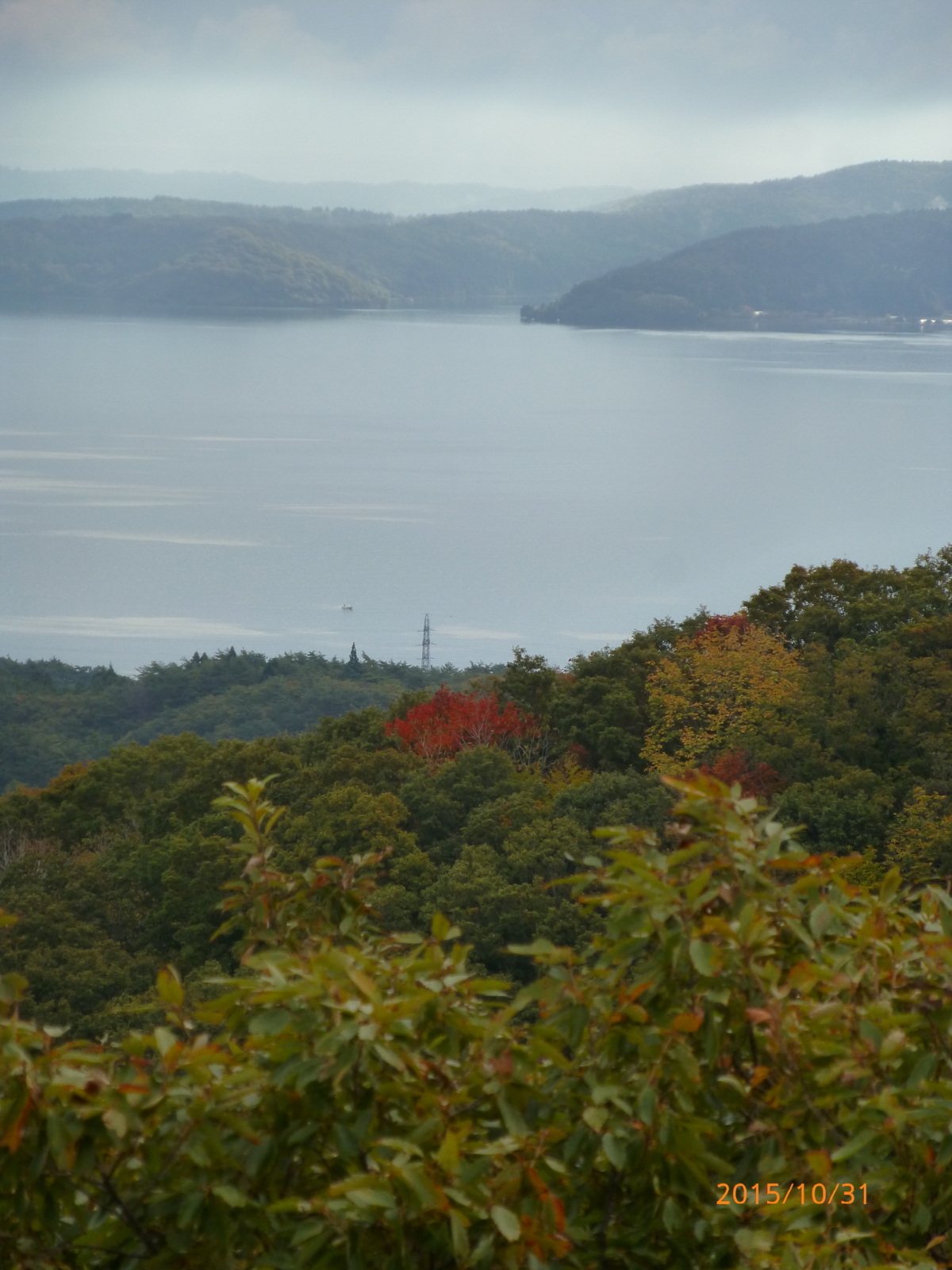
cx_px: 476
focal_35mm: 249
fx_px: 9131
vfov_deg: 8.0
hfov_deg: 6.0
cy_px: 635
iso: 160
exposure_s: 1/250
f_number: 5.7
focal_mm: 44.4
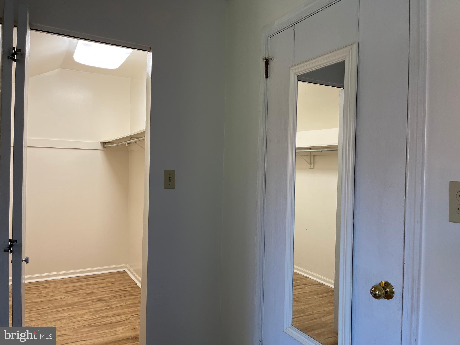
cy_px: 172
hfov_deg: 67.3
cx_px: 230
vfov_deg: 53.1
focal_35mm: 26
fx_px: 346
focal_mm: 5.1
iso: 64
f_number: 1.6
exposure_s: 1/60
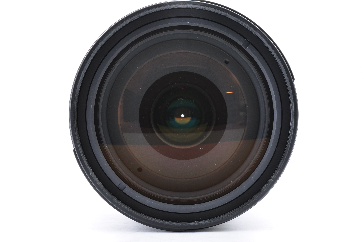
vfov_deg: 22.6
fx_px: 606
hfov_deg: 33.4
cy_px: 121
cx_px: 182
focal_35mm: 60
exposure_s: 1/200
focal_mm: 40
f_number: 18
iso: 200
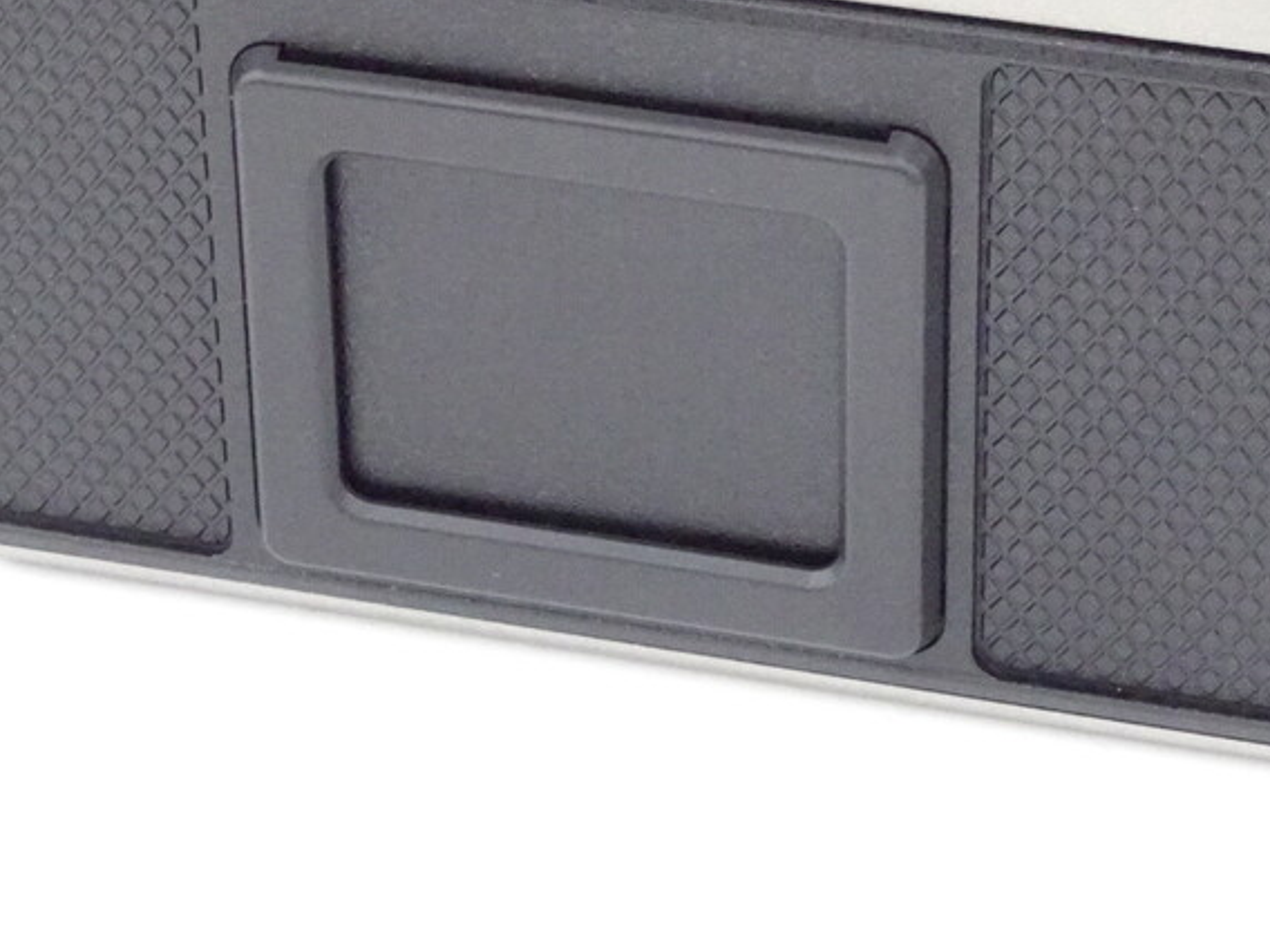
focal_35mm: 131
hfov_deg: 15.0
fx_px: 4806
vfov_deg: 11.2
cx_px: 731
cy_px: -40
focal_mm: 10.59
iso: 1600
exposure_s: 1/80
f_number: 4.5
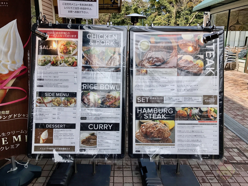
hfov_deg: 63.4
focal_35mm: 28
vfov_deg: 49.7
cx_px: 124
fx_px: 201
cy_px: 93
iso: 20
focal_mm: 3.99
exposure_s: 1/912
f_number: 1.8
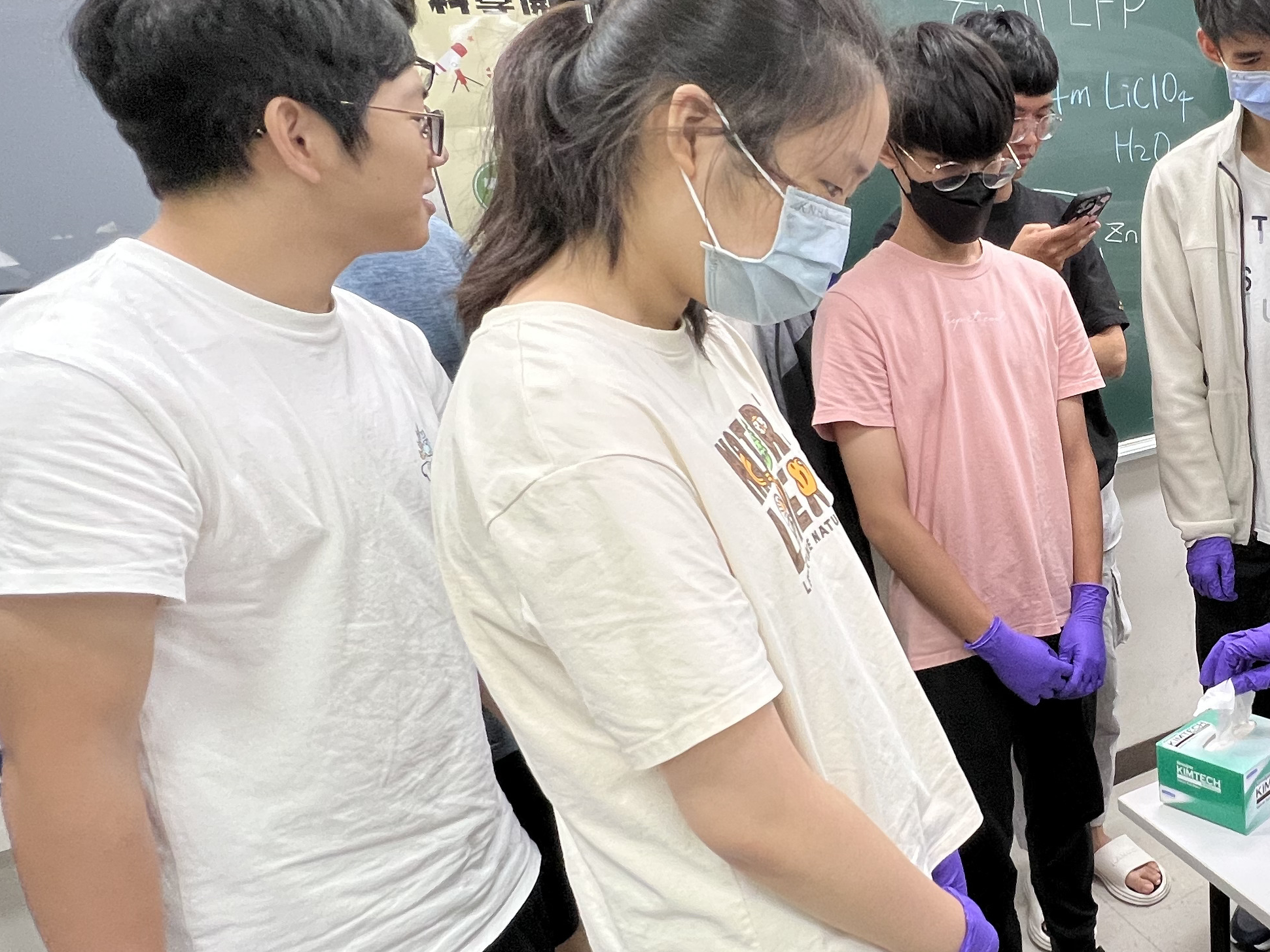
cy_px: 548
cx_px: 1139
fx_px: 991
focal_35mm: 27
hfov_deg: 56.5
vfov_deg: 51.2
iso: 160
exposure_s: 1/60
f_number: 1.8
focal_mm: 1.57
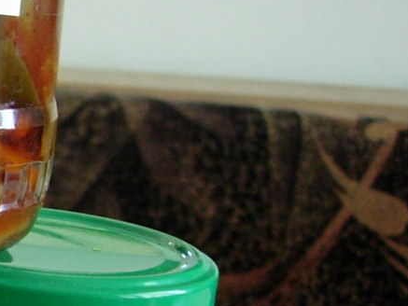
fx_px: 1639
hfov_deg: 13.0
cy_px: 229
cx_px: -302
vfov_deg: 10.7
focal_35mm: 139
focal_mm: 7.8
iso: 149
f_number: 2.8
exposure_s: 1/32
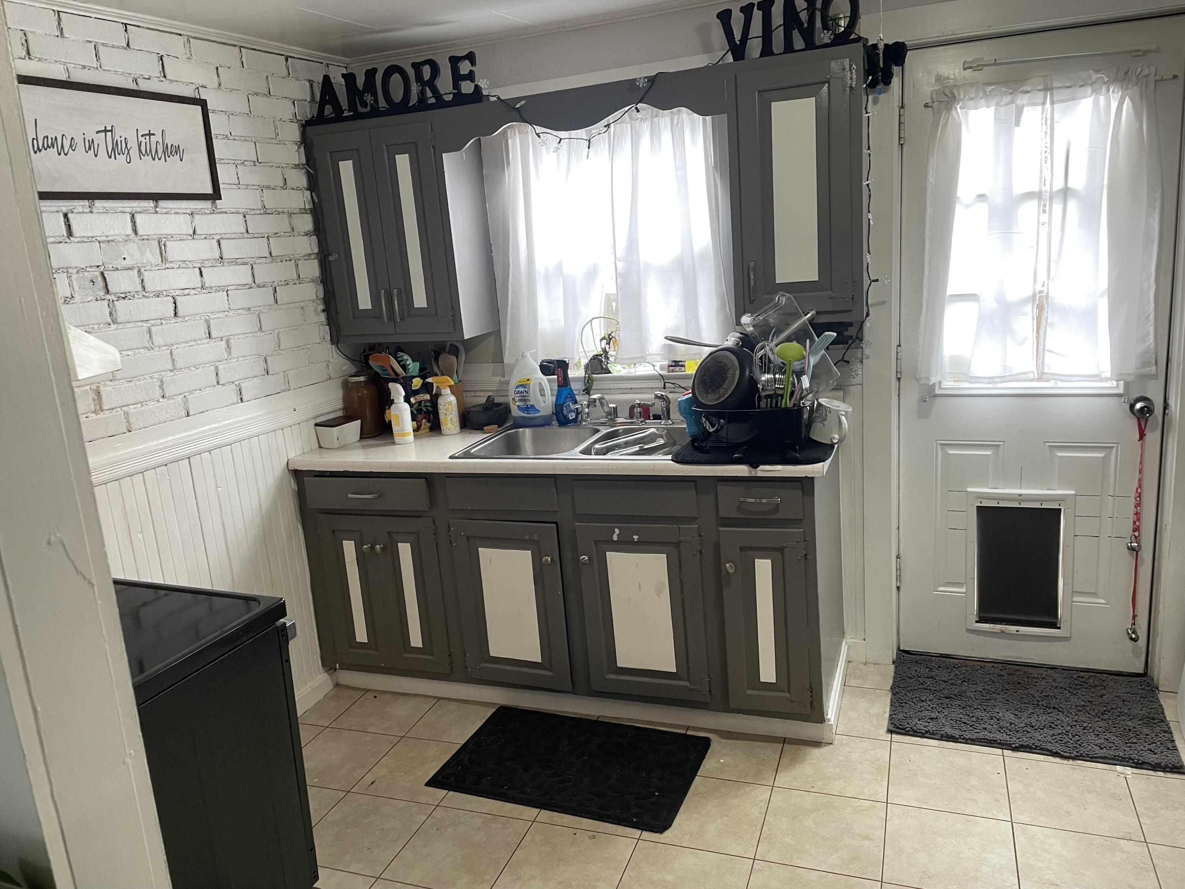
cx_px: 592
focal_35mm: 26
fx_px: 890
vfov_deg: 53.1
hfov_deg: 67.3
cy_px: 444
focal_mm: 4.2
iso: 80
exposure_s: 1/60
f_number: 1.6
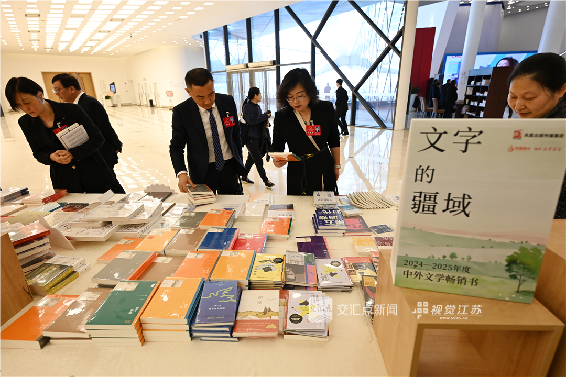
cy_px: 188
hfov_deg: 88.4
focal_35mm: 18
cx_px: 283
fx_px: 291
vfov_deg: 65.9
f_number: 4
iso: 800
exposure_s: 1/200
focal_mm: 18.5
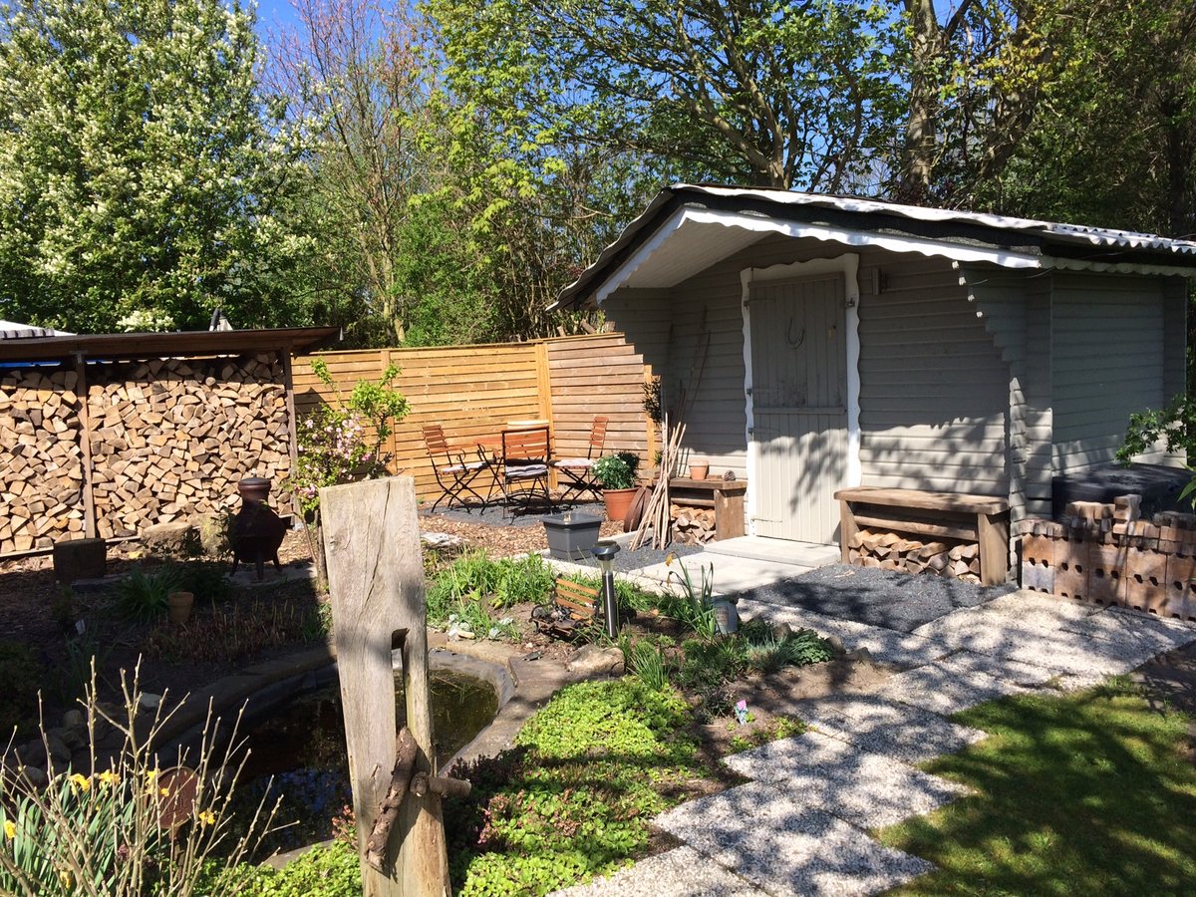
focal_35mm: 29
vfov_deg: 48.2
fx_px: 1002
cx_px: 598
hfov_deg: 61.7
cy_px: 448
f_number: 2.2
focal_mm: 4.15
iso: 32
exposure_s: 1/1520
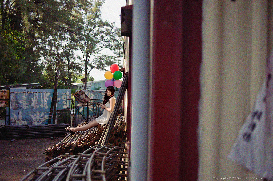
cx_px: 136
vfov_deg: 37.8
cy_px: 90
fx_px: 265
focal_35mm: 35
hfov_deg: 54.5
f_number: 2.2
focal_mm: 35
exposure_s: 1/320
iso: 100
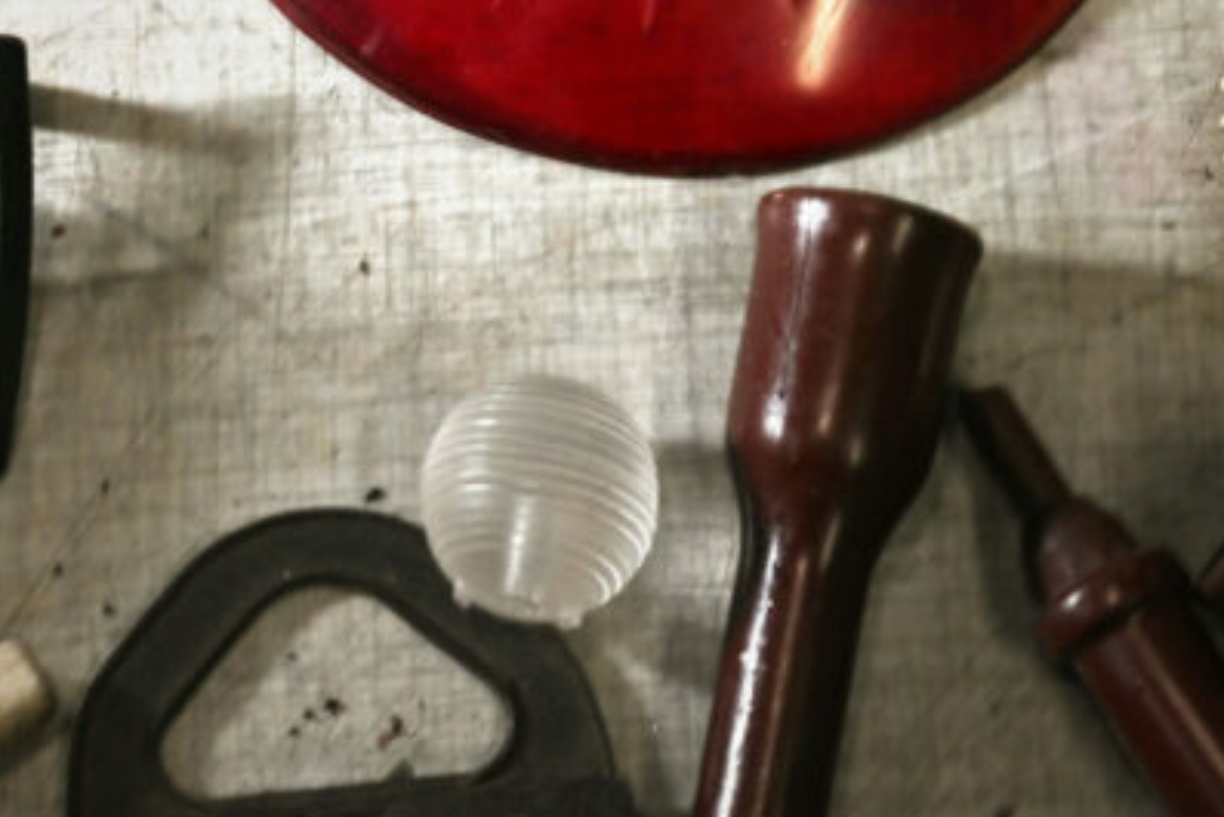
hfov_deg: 15.7
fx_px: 4387
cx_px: 145
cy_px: -105
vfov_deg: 10.5
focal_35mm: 129
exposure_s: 1/125
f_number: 8
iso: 640
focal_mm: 50
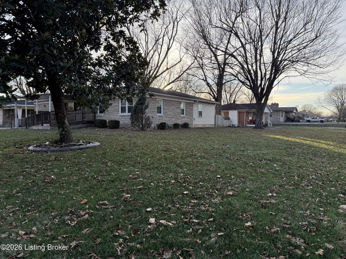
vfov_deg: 56.8
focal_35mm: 24
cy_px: 130
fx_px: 240
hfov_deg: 71.6
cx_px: 173
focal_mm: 6.76
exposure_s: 1/1493
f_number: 1.78
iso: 100
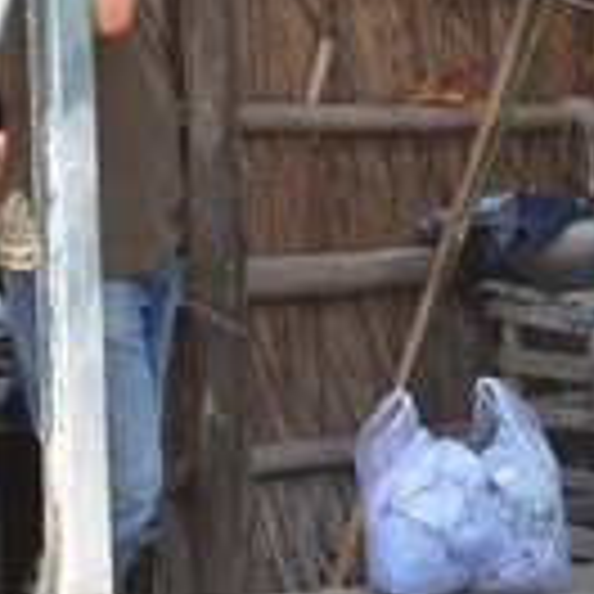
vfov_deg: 10.3
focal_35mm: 163
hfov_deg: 10.6
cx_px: -54
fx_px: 3164
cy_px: -344
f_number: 10
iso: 1000
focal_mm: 26
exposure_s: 1/400
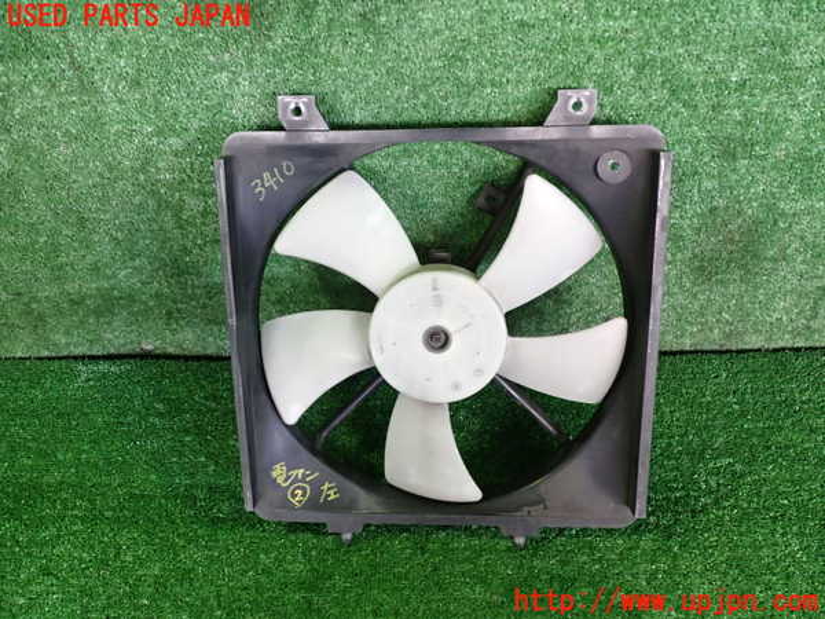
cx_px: 412
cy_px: 310
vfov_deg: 46.8
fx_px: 715
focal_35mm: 30
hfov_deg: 60.0
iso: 400
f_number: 2.3
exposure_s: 1/30
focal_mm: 5.4
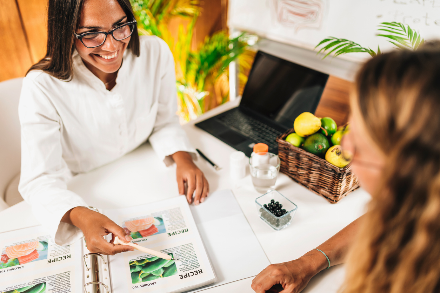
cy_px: 146
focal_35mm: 35
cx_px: 220
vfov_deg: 37.9
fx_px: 428
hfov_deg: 54.4
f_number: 2
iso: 64
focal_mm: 35
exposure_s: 1/160
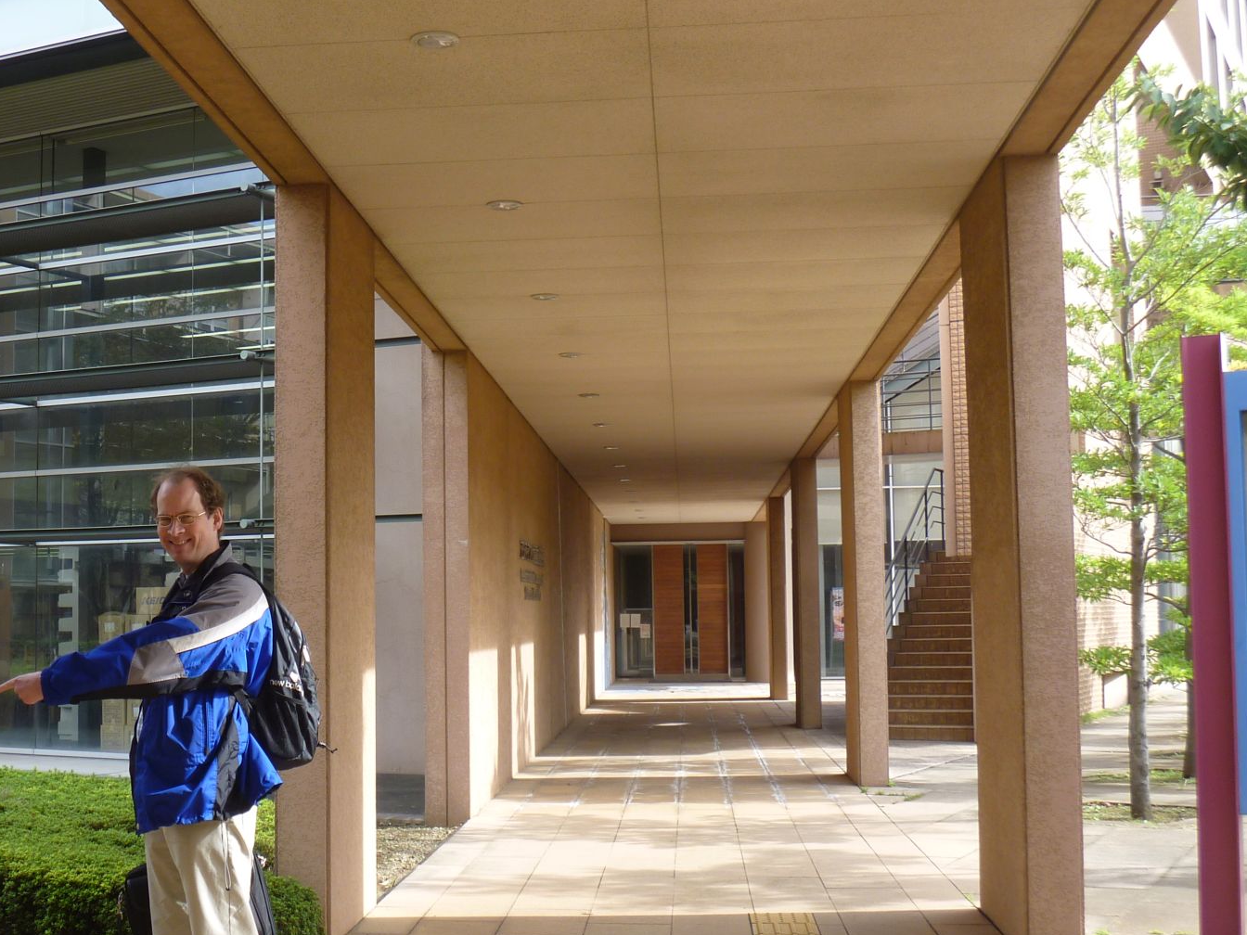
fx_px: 1801
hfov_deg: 37.7
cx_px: 406
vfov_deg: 29.1
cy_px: 471
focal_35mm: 50
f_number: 3.5
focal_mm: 6.3
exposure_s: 1/100
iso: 80
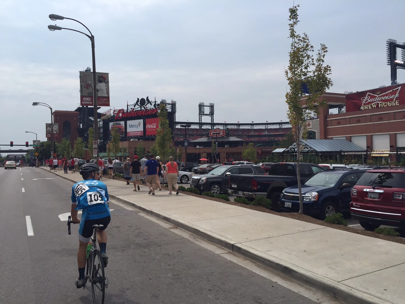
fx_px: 339
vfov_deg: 48.2
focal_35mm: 29
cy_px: 152
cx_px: 202
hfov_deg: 61.7
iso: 32
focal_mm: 4.15
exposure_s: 1/3597
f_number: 2.2
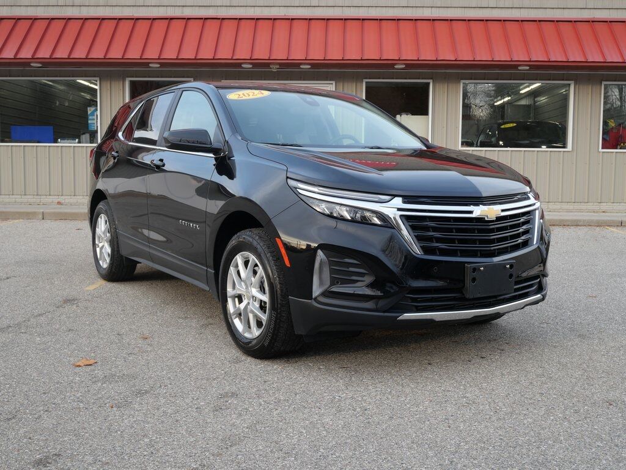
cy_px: 235
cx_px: 313
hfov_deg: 46.8
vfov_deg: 36.0
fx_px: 723
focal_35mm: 40
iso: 200
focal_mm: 20
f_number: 4.6
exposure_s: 1/80
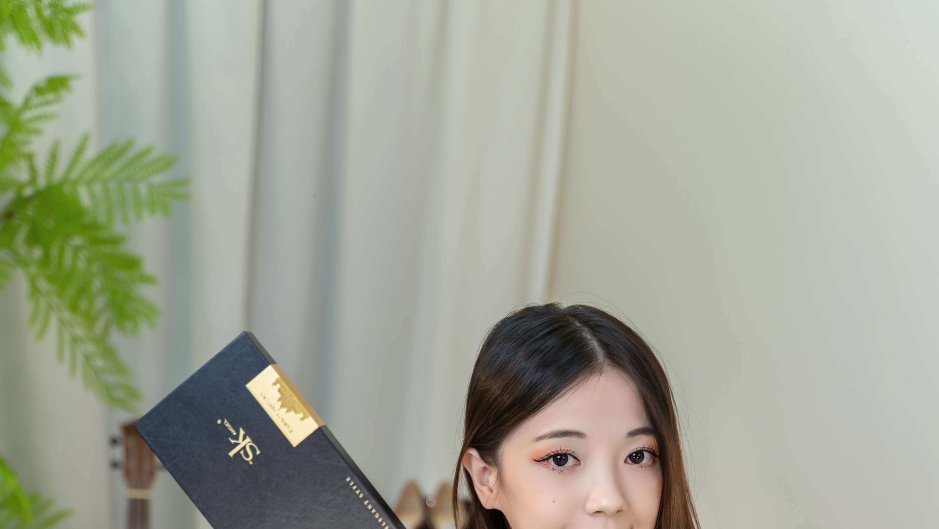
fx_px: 2017
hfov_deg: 26.2
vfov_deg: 14.3
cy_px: 699
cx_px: 474
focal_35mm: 81
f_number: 2.8
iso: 160
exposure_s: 1/160
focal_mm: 51
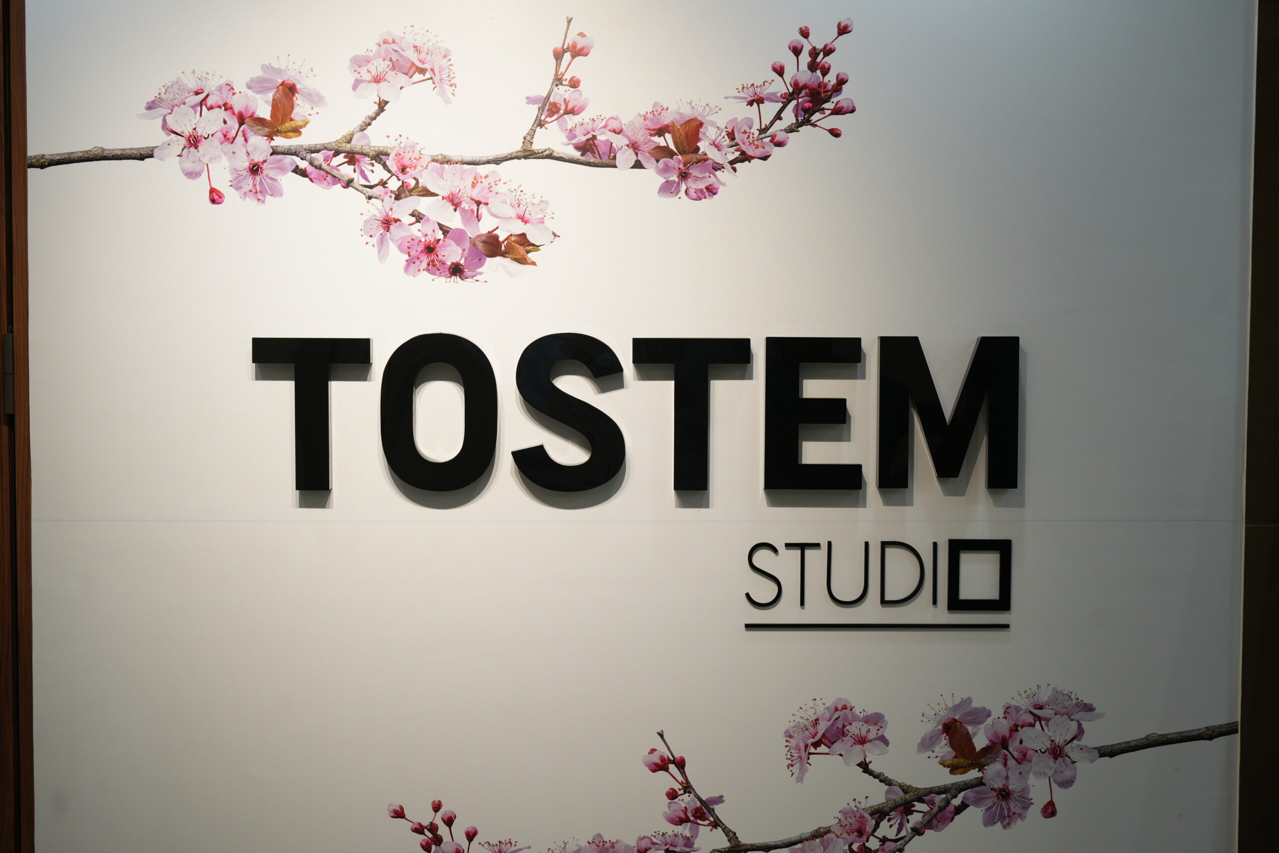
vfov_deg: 27.0
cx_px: 640
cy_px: 426
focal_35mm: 50
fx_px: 1776
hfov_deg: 39.6
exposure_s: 1/50
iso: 400
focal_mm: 50
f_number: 5.6
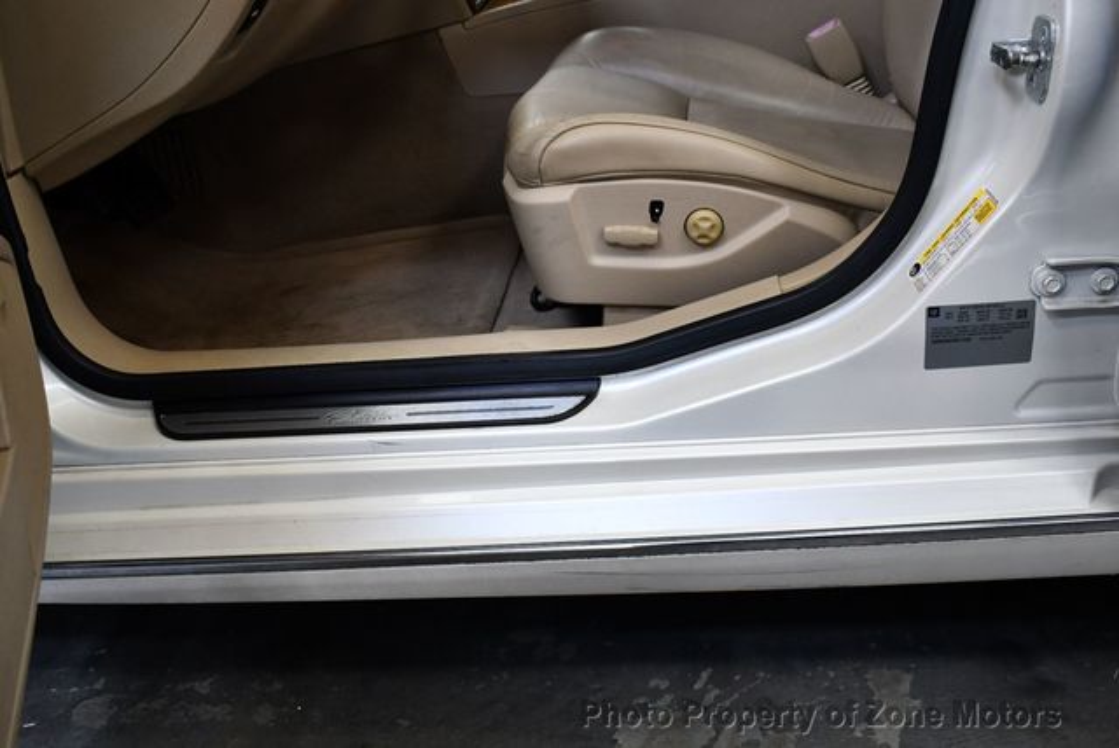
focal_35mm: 36
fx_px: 1120
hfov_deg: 53.1
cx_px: 560
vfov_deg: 36.9
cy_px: 374
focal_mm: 18
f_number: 3.5
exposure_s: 1/200
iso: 800
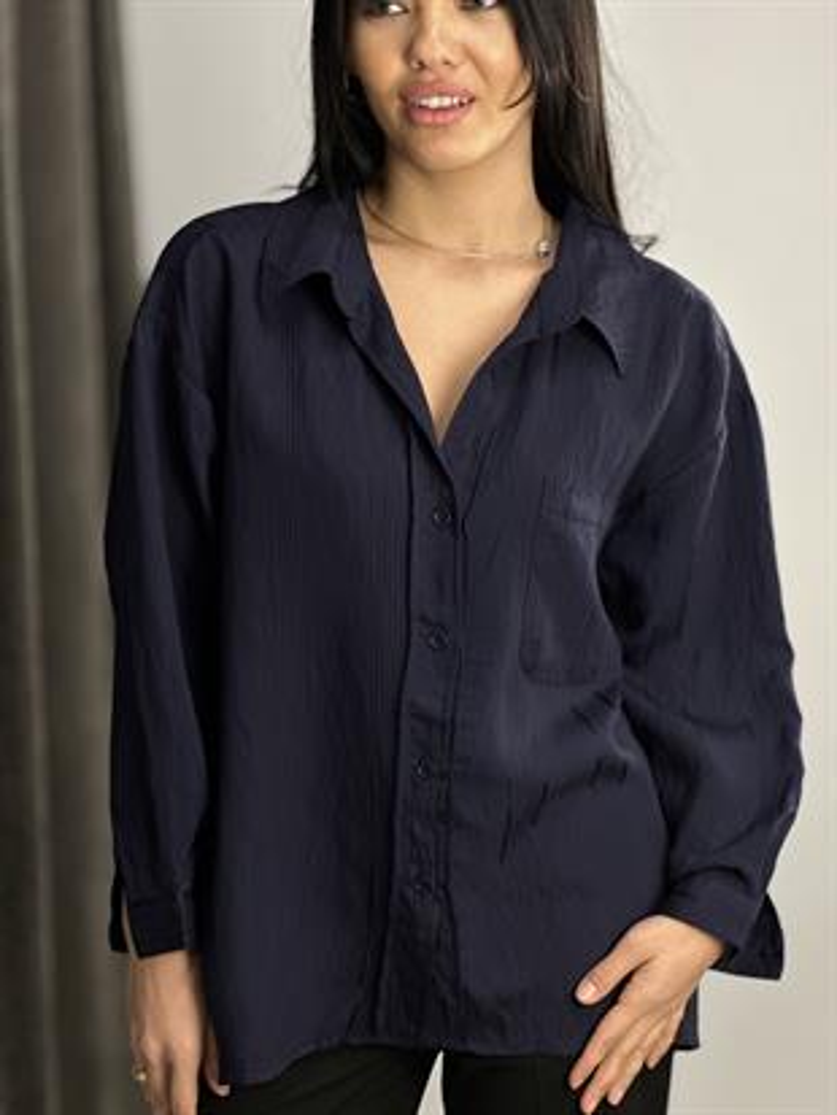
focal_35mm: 77
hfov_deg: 19.1
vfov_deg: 25.3
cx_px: 418
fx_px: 2481
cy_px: 558
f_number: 2.8
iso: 200
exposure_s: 1/33
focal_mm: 9
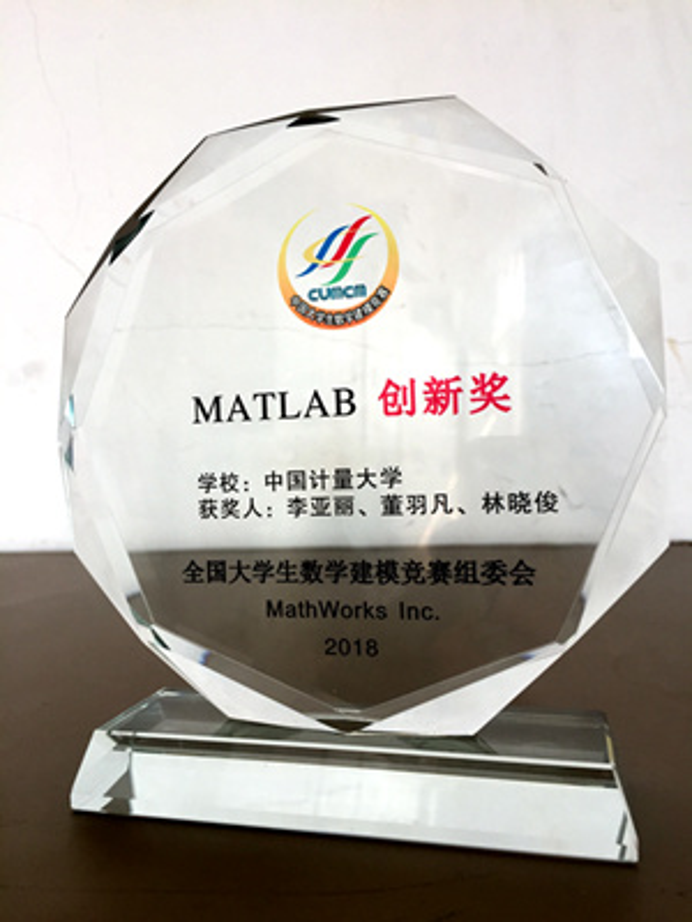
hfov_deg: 48.2
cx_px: 346
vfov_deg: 61.7
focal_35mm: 29
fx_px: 773
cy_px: 461
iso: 32
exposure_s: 1/100
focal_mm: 4.15
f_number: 2.2
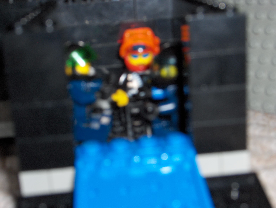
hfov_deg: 34.9
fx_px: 439
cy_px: 104
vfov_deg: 26.6
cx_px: 138
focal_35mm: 55
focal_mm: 11.4
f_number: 5.4
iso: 100
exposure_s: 1/90
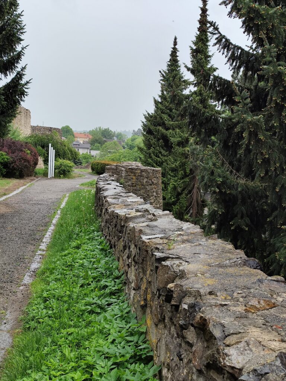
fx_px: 507
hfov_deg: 31.5
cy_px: 190
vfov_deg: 41.2
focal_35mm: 46
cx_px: 143
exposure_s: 1/429
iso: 50
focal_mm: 6.19
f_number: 1.65
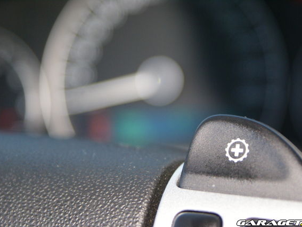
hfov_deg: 17.3
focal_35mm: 114
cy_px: 114
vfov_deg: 13.0
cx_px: 158
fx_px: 994
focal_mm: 70
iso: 400
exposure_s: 1/125
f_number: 5.6
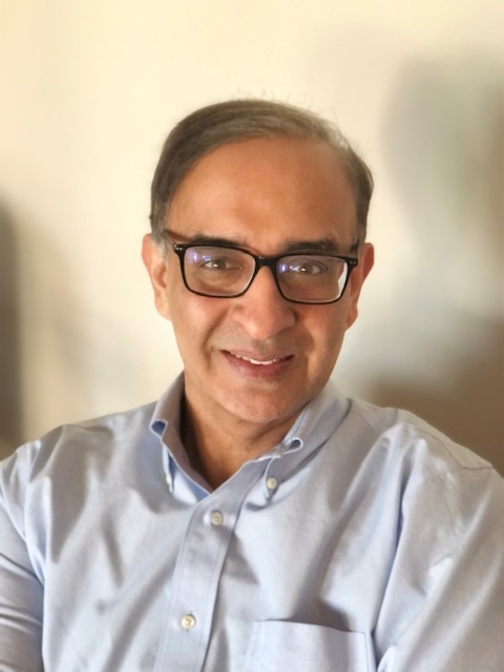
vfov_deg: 33.8
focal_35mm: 57
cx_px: 252
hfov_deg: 25.7
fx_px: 1107
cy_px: 336
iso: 500
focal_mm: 6.6
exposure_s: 1/30
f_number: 2.8
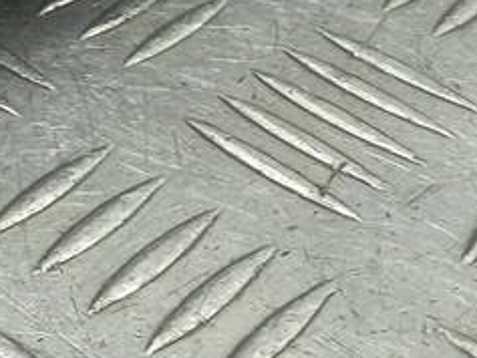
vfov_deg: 12.9
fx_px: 1489
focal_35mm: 108
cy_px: -201
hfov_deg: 16.4
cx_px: -266
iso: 80
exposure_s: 1/50
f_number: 1.8
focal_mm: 4.6
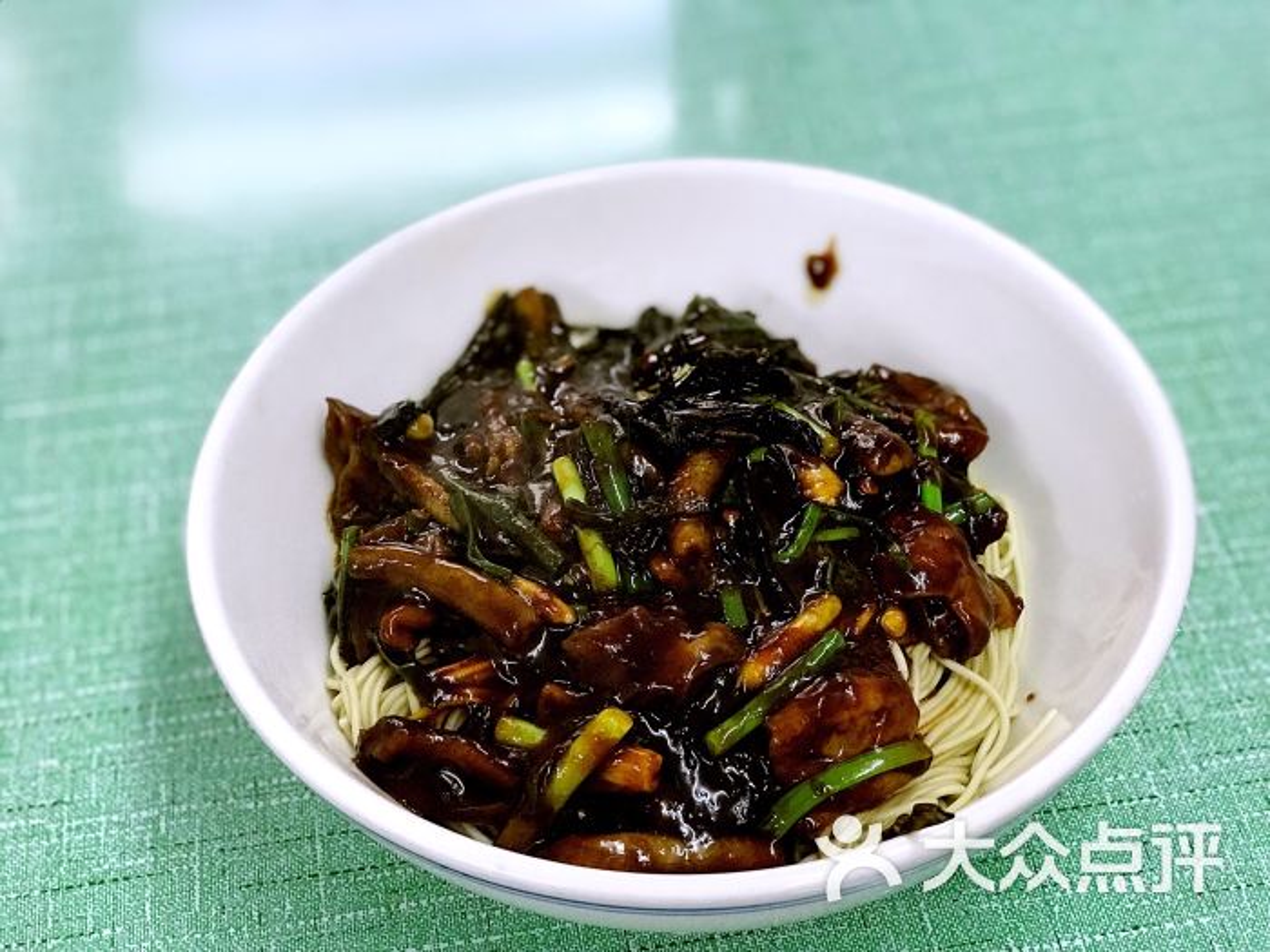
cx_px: 635
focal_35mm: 57
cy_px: 476
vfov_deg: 25.7
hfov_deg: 33.8
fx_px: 2091
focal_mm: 6.6
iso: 320
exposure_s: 1/100
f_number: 2.8
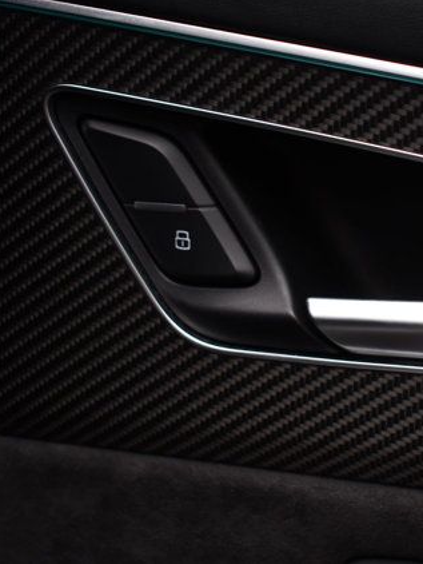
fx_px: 1139
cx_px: 391
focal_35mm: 70
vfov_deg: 27.8
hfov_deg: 20.5
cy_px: 280
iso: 500
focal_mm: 32
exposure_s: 1/250
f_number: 4.5
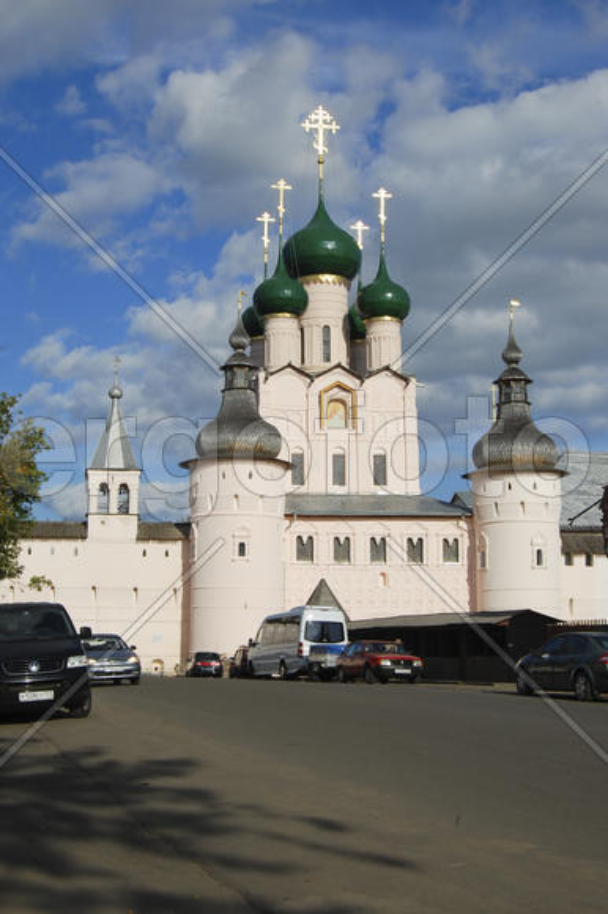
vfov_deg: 43.6
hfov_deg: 29.8
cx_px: 304
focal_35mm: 45
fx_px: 1141
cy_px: 457
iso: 200
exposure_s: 1/200
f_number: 18
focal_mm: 30
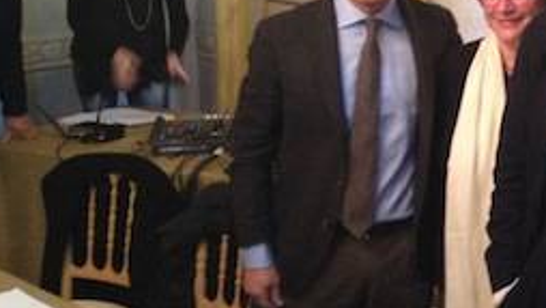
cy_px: 39
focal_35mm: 90
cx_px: 638
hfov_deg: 22.0
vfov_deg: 13.4
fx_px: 1303
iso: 320
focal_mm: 4.28
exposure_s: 1/20
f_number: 2.4
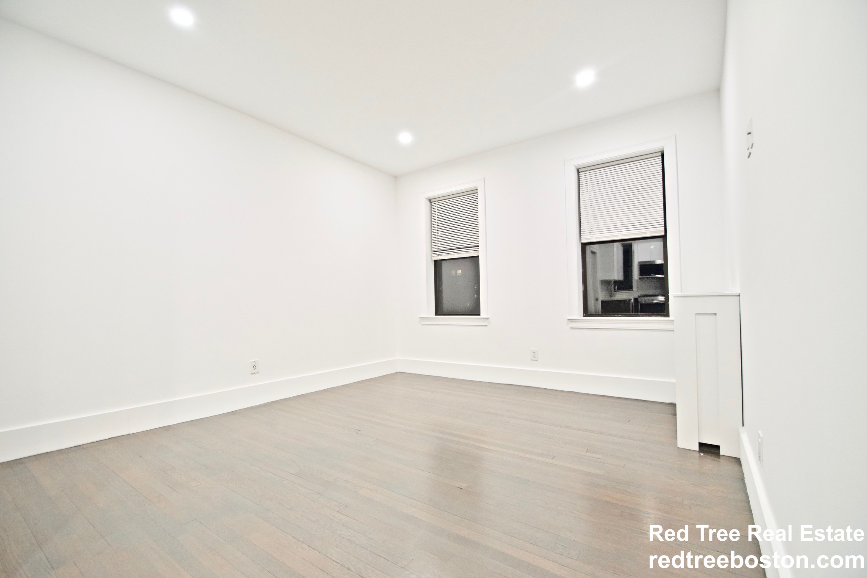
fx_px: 361
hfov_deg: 100.4
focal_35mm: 15
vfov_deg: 77.3
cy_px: 289
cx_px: 434
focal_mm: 10
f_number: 4
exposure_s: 1/60
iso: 640
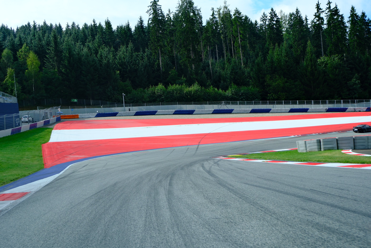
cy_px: 124
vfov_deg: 31.2
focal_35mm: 43
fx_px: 443
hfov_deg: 45.4
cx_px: 186
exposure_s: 1/600
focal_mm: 28.8
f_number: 5.6
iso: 320
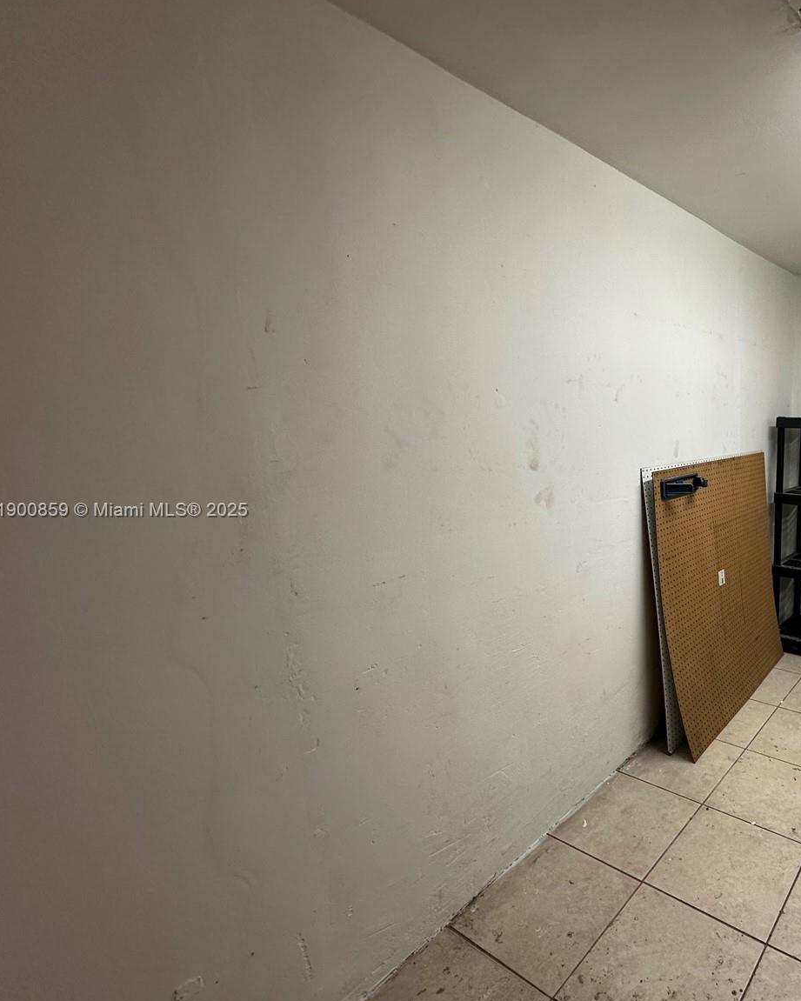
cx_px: 665
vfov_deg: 83.3
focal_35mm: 19
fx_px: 563
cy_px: 511
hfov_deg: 63.3
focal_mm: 2.22
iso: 160
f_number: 2.2
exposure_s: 1/120
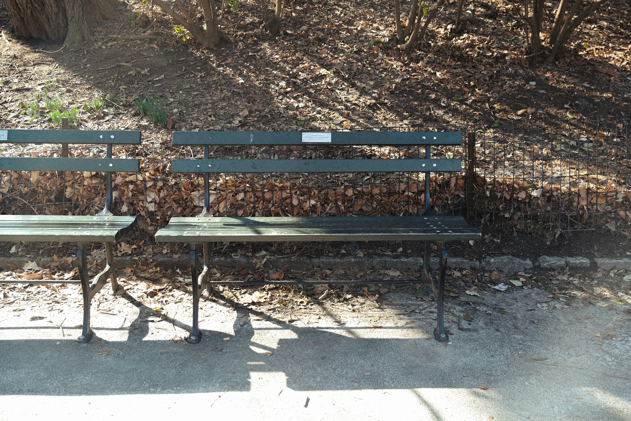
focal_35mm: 36
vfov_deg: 36.9
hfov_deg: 53.1
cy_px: 210
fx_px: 631
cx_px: 316
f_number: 3.5
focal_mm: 24
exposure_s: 1/80
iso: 160
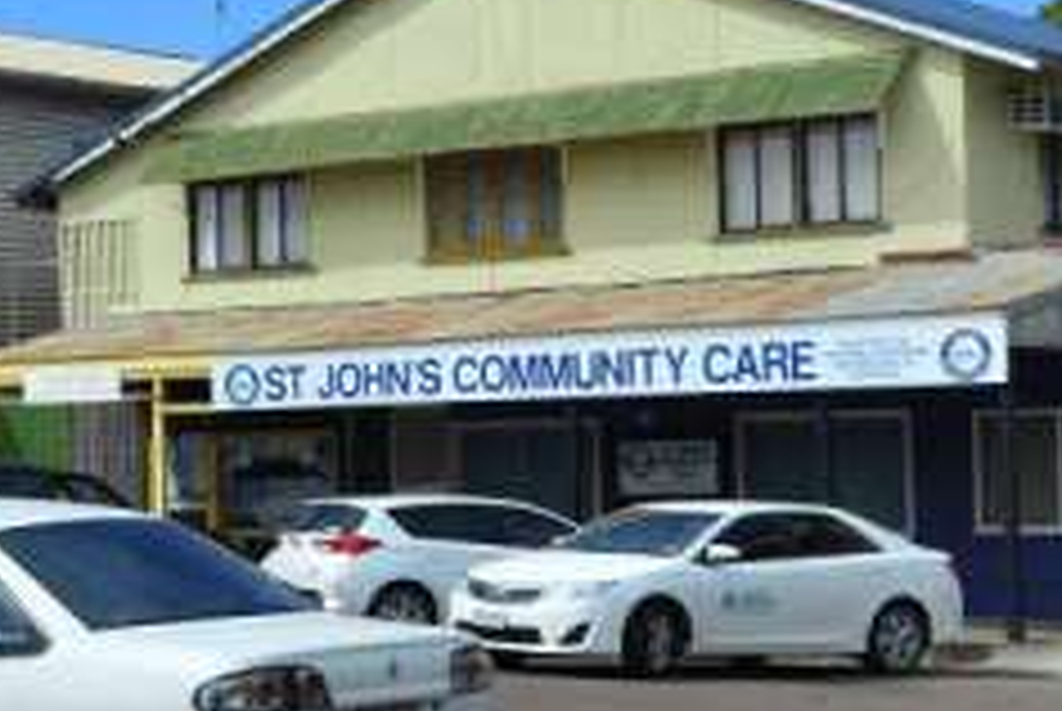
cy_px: 342
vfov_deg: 13.1
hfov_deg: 17.7
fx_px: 3101
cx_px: -468
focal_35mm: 105
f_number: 11
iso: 250
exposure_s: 1/500
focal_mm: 31
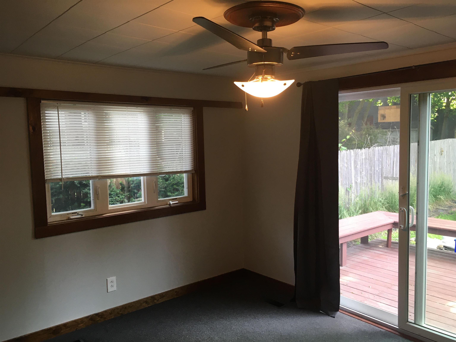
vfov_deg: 48.2
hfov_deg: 61.7
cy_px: 171
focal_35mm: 29
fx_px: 382
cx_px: 228
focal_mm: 4.15
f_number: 2.2
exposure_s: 1/30
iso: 50
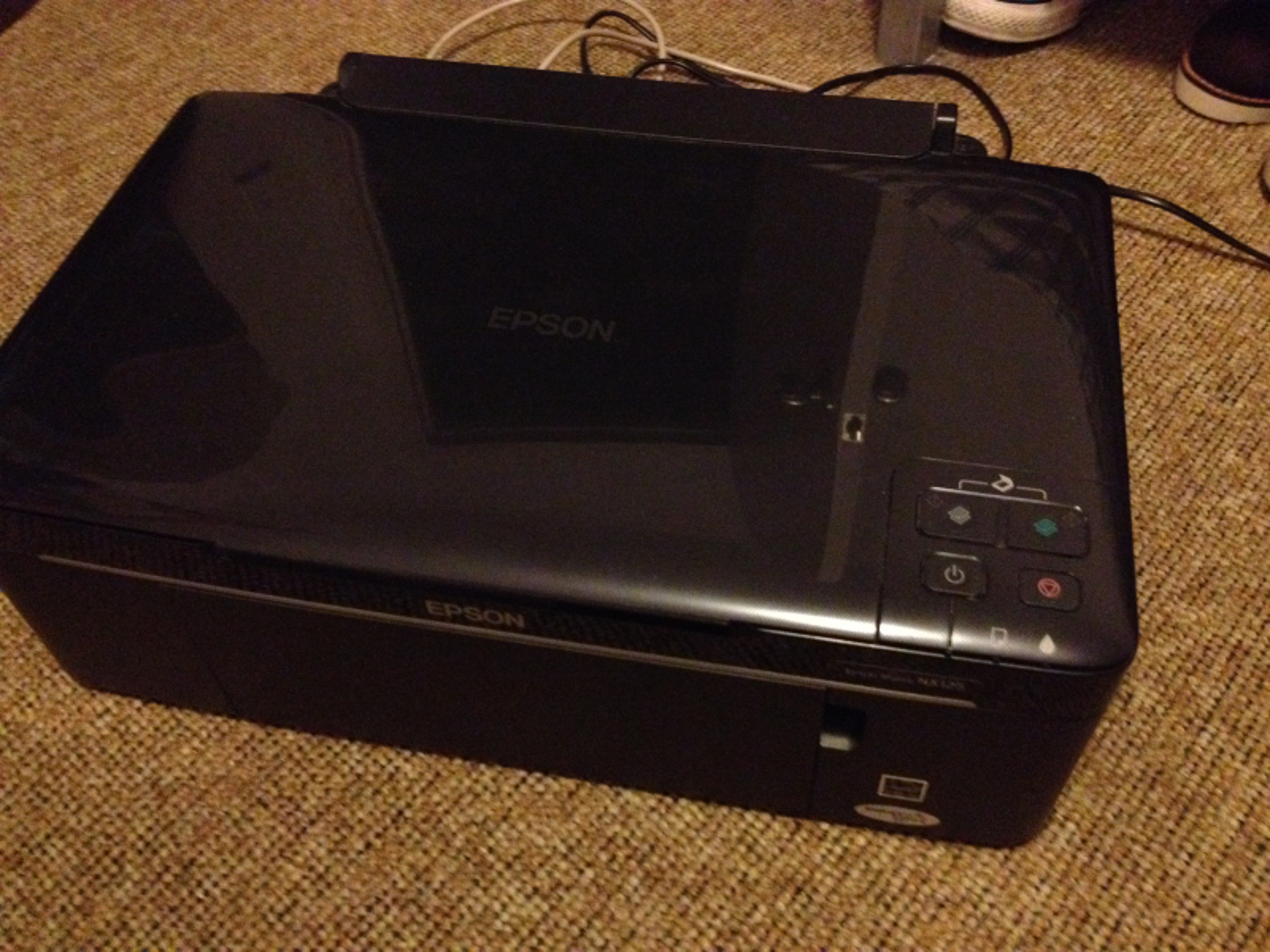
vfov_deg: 40.7
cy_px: 476
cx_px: 635
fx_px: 1284
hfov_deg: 52.6
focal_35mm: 35
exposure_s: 1/15
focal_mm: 4.28
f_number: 2.4
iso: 800
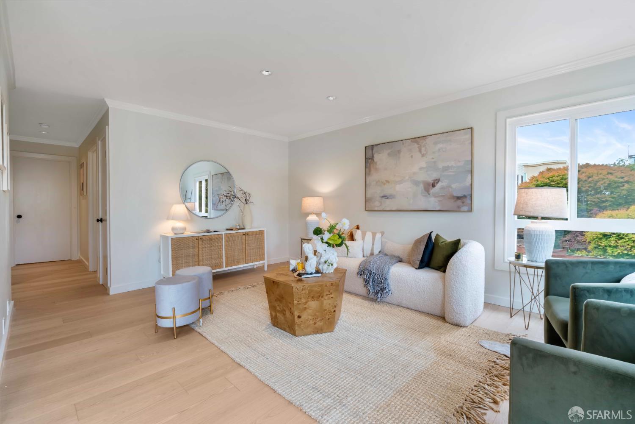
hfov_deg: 96.7
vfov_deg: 73.7
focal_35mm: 16
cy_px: 212
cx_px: 318
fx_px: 282
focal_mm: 16
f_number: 11
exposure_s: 1/20
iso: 640
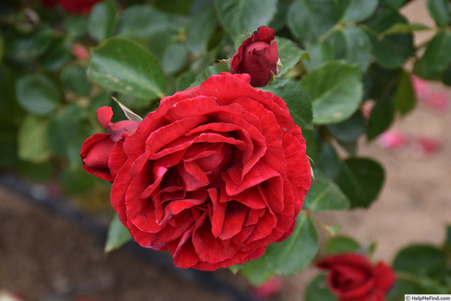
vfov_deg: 8.7
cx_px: 226
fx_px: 1973
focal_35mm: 158
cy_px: 150
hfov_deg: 13.0
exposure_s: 1/250
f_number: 8
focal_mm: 105
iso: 320
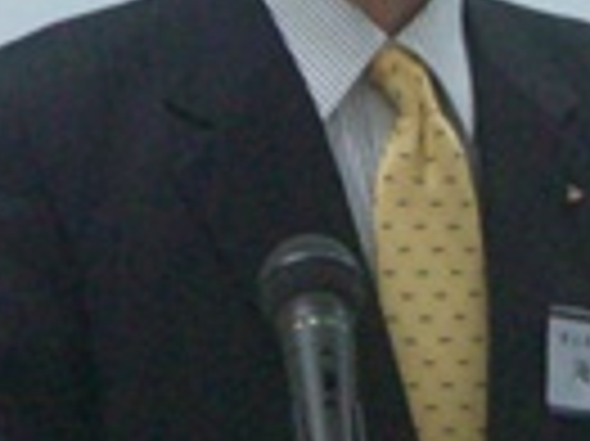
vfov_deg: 11.4
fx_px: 2214
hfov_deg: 15.1
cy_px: 99
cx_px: 432
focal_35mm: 130
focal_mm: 7.9
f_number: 2.8
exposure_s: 1/80
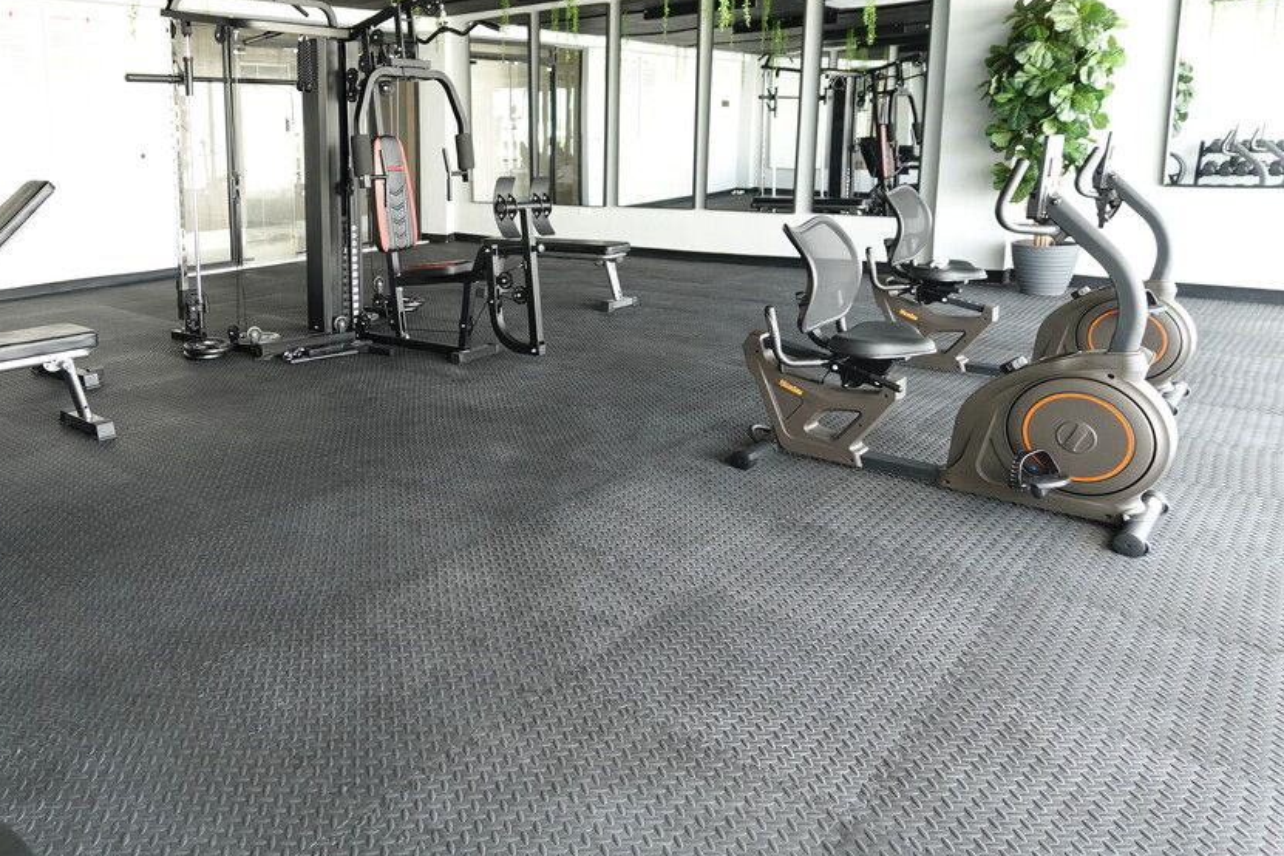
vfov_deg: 48.6
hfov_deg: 66.1
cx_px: 358
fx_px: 927
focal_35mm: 26
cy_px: 280
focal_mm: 6.9
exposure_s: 1/80
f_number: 1.8
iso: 200
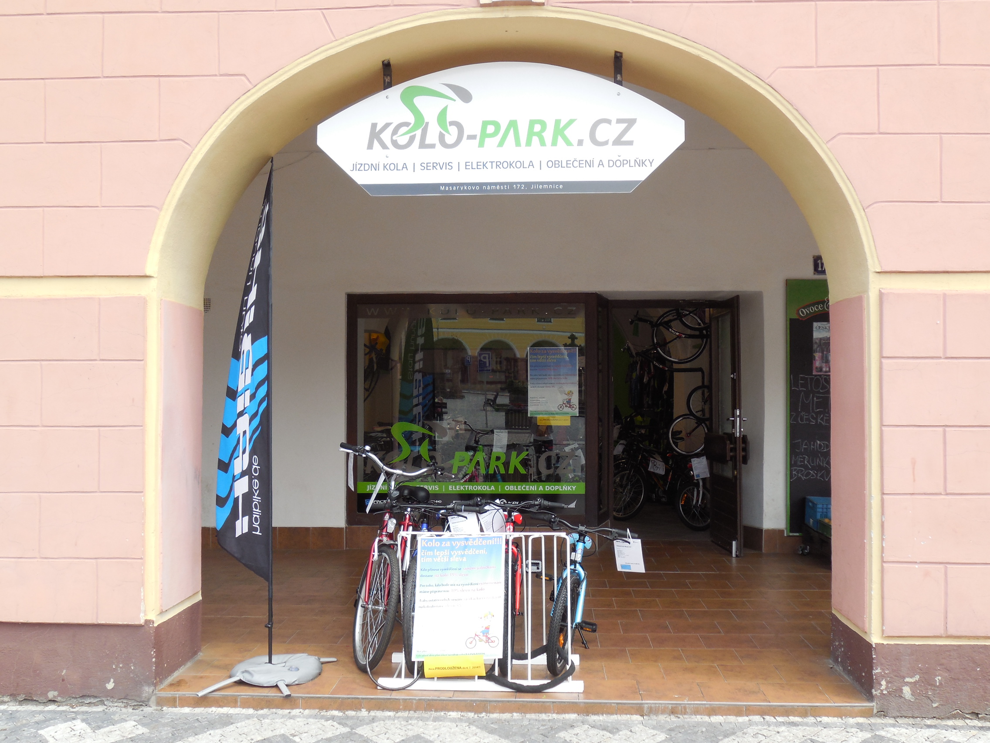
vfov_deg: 41.8
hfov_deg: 54.0
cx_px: 495
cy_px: 372
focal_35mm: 34
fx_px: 972
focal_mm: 6
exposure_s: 1/320
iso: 125
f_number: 3.9
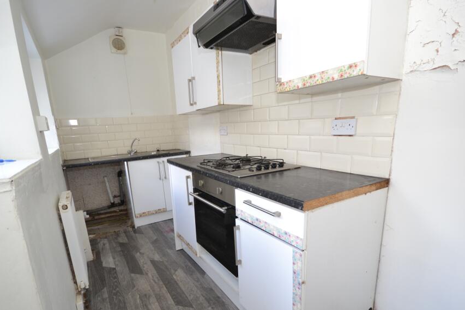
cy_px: 182
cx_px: 232
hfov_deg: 90.0
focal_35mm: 18
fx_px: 233
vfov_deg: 66.9
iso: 400
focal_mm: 10
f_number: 4
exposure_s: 1/60
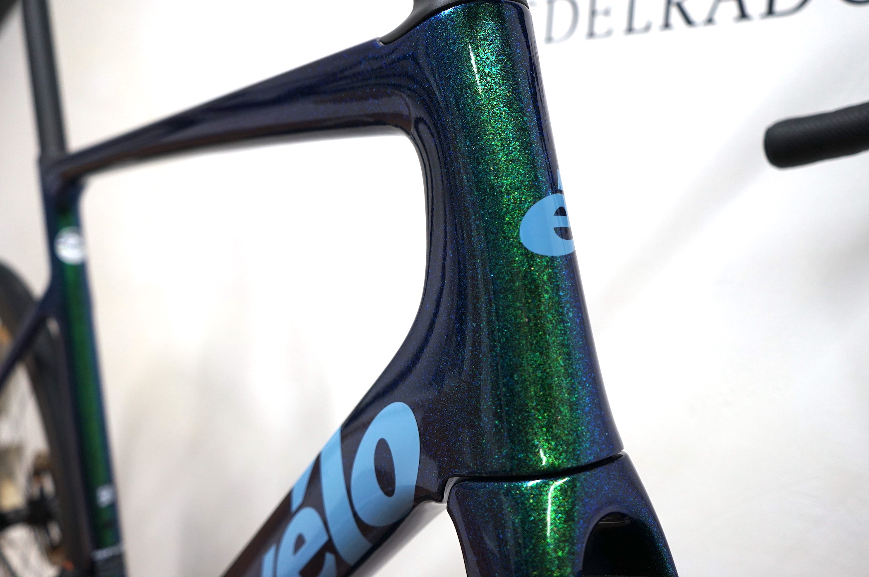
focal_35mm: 31
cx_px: 434
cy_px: 288
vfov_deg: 42.2
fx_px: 748
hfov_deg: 60.3
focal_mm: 31
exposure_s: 1/60
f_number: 4
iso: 800
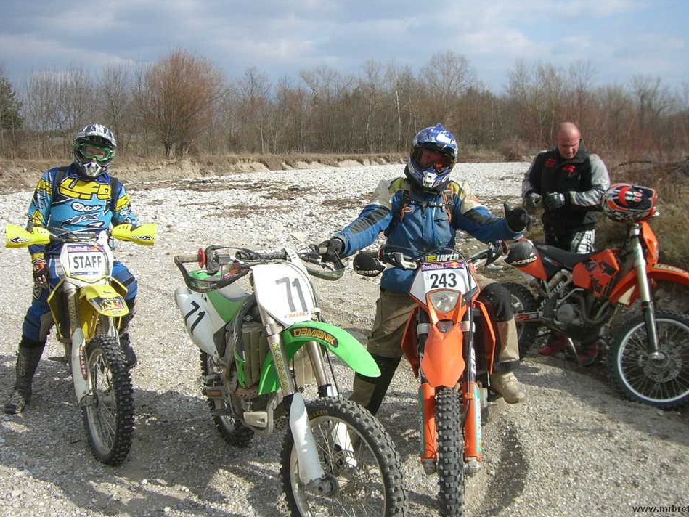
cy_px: 239
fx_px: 816
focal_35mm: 41
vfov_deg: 35.1
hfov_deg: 45.7
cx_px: 364
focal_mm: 6.2
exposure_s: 1/500
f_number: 4.3
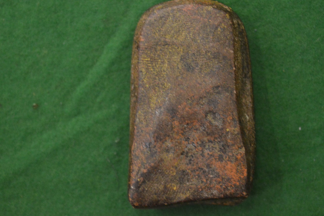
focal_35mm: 100
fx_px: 896
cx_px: 144
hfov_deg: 20.5
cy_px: 94
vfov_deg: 13.7
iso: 3200
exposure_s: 1/60
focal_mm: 55
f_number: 5.6
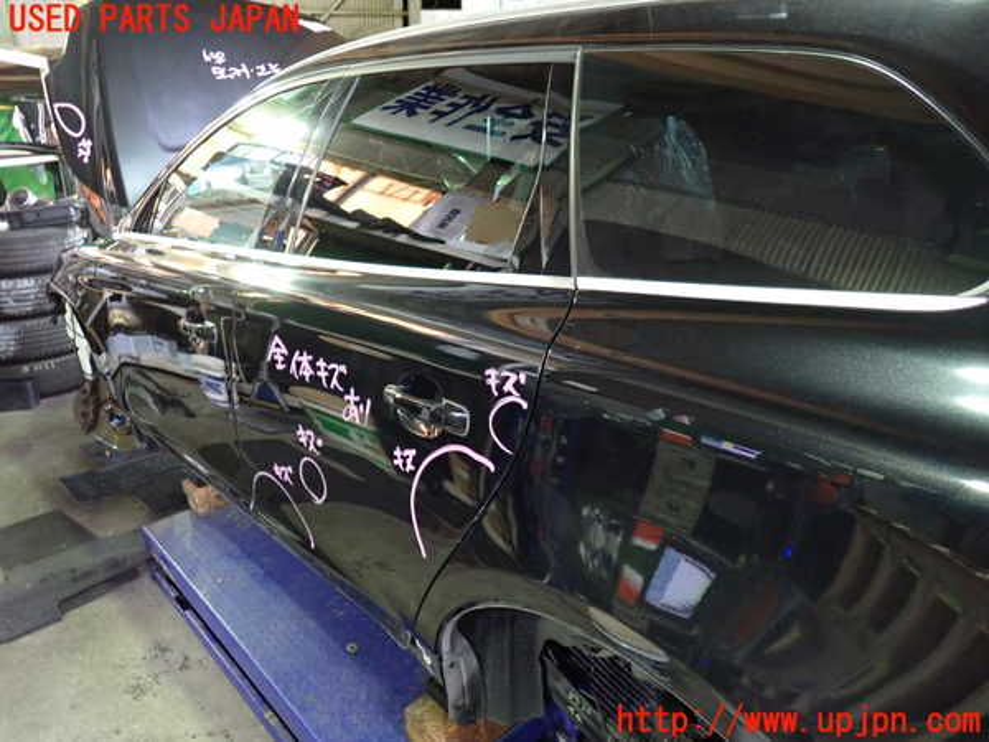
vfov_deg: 54.9
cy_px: 371
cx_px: 494
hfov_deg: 69.4
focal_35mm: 25
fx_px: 714
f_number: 2
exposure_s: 1/30
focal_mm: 4.5
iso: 800
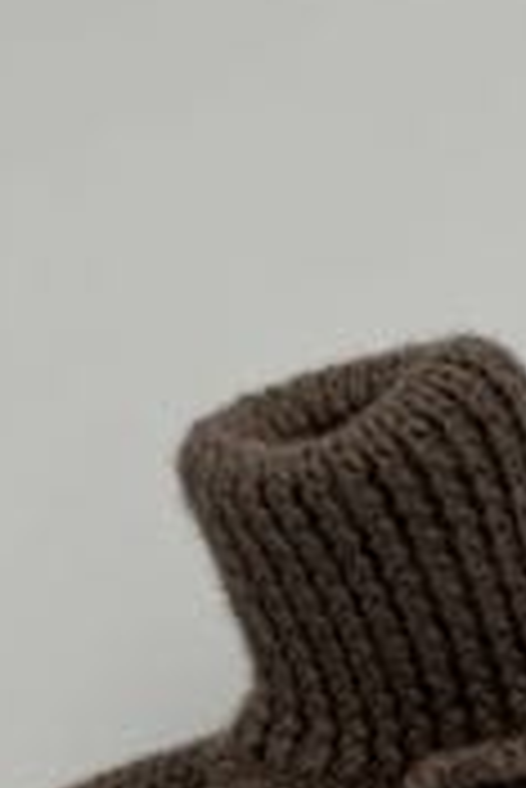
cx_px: 886
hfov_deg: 13.3
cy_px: 822
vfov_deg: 20.6
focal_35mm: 95
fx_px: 2078
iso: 80
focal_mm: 6.86
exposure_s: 1/1094
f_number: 1.78
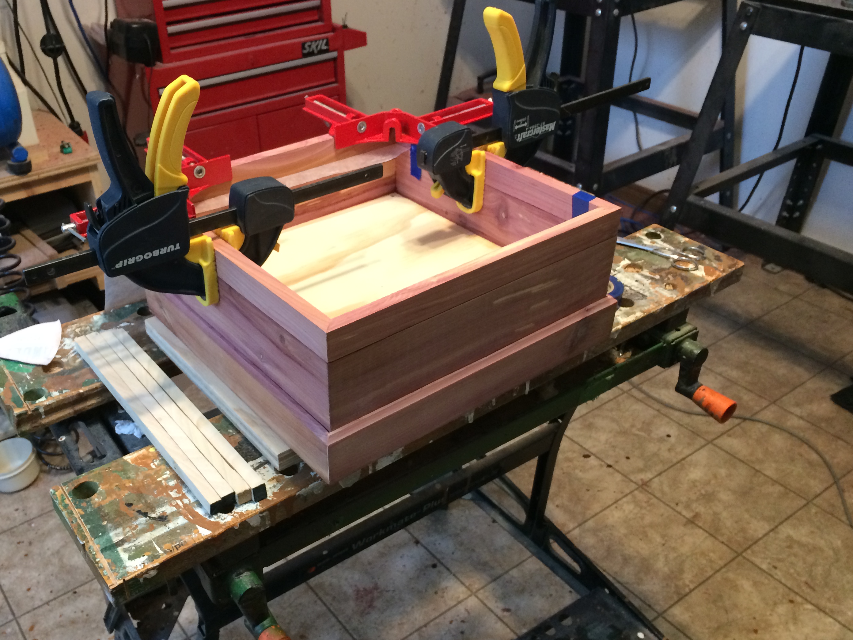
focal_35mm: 34
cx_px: 365
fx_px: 838
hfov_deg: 53.8
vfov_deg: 41.8
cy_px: 348
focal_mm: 4.15
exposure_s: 1/30
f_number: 2.2
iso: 200
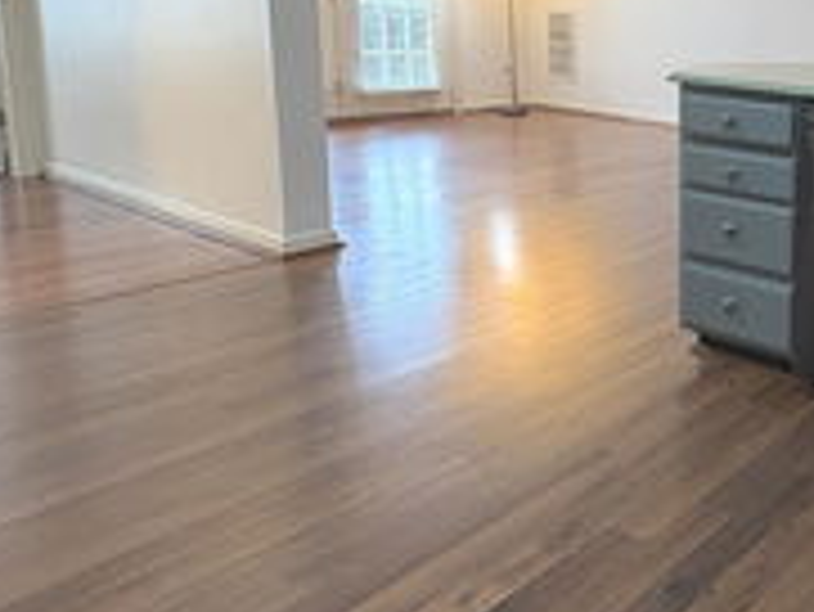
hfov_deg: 41.5
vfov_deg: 41.2
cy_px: 122
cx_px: 933
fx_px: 777
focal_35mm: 33
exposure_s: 1/60
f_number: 2.2
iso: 160
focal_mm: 2.22
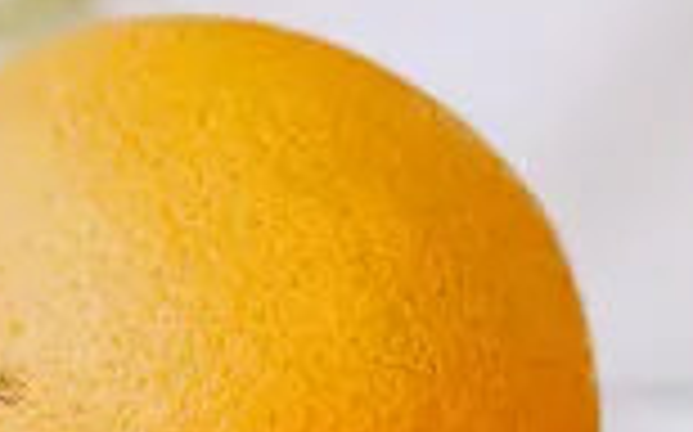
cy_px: 362
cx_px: 274
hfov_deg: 3.7
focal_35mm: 564
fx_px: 10644
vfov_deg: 2.3
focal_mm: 85
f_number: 2.5
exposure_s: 1/640
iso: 500
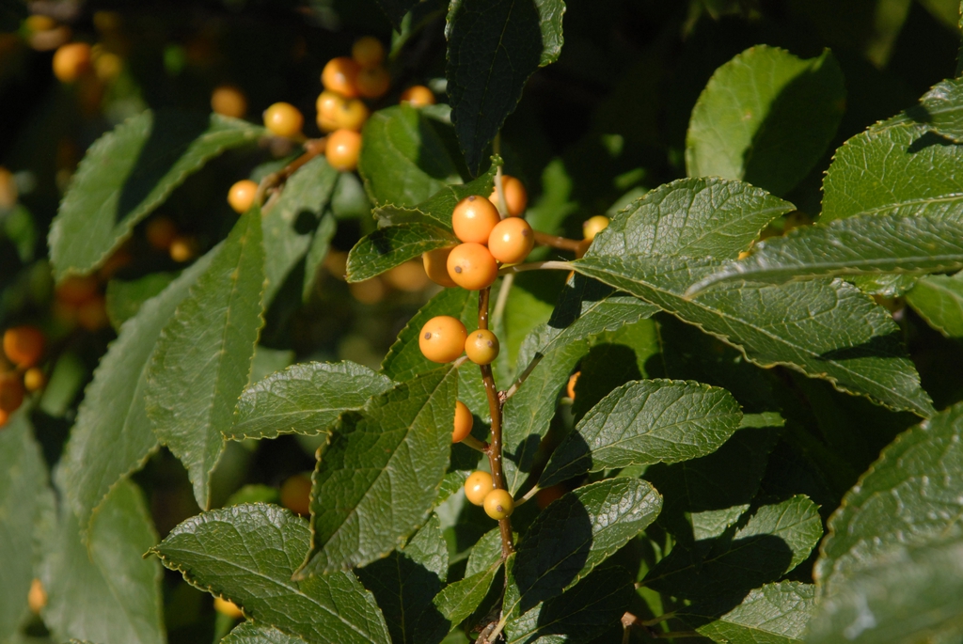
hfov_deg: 8.8
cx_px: 482
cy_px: 322
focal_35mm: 232
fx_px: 6225
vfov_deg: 5.9
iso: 400
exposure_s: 1/320
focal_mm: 155
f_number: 9
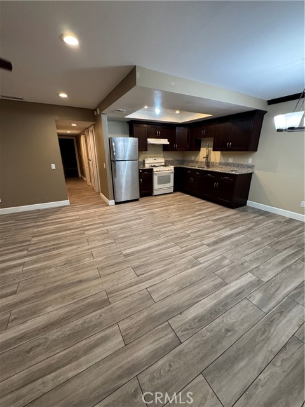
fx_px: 164
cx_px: 152
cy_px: 204
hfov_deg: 85.7
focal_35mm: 14
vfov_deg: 102.1
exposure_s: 1/60
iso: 200
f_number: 2.2
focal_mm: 2.22
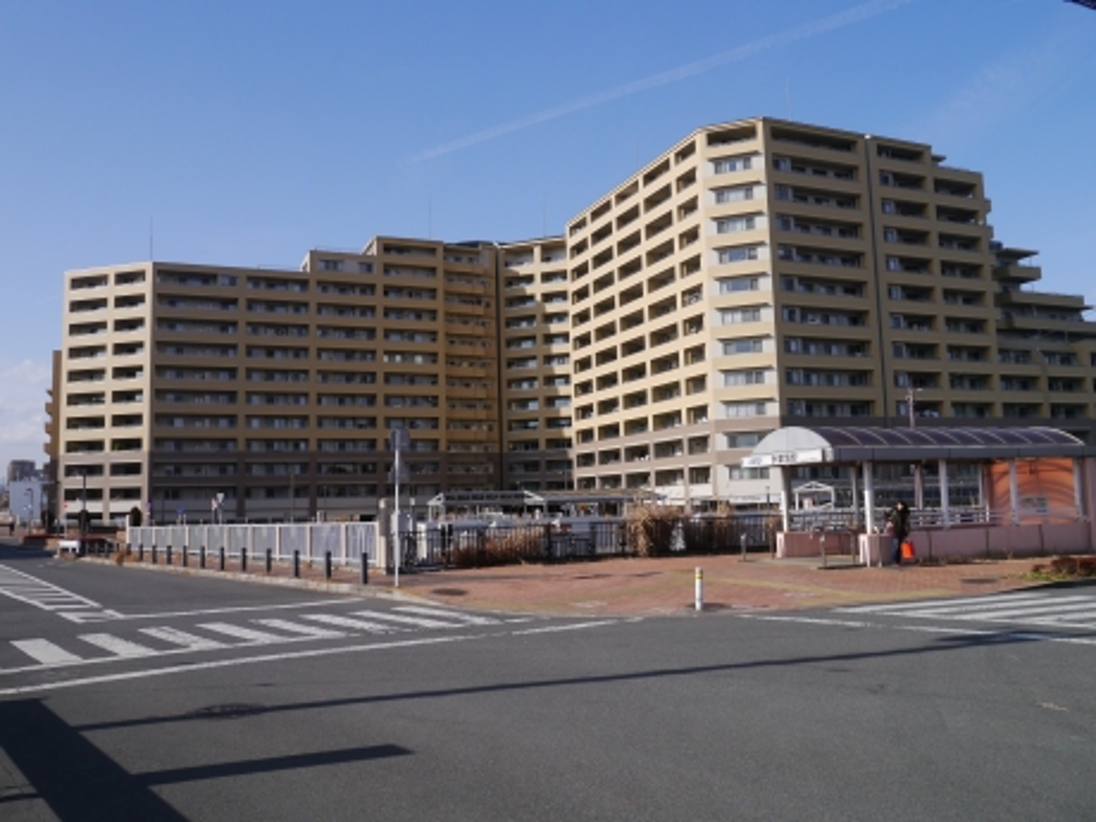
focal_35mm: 28
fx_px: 887
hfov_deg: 63.4
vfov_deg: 49.7
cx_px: 548
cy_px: 411
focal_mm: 14
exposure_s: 1/500
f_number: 8
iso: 160
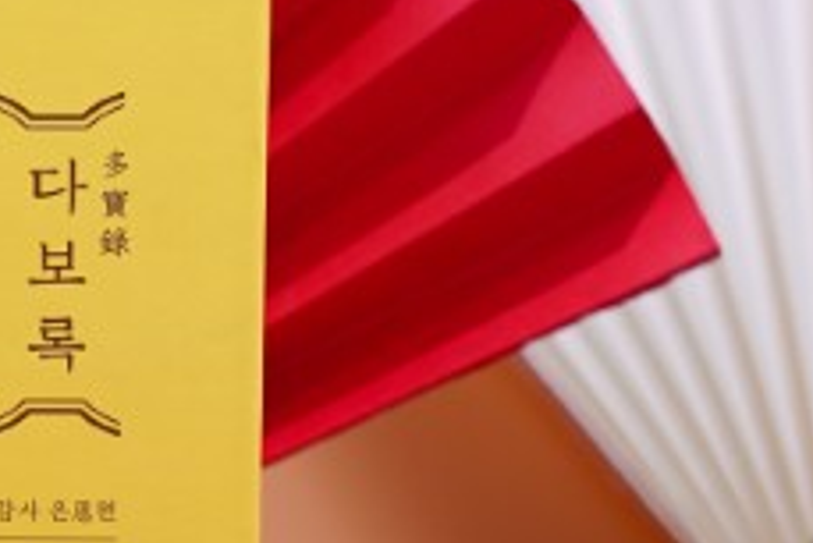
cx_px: -344
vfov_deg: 5.2
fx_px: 5920
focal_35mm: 262
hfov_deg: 7.7
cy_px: 96
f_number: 2.8
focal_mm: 50
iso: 125
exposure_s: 1/125
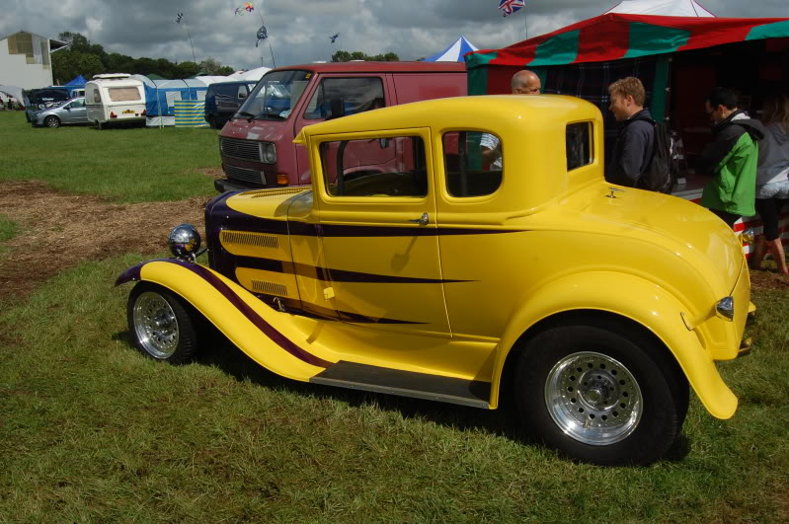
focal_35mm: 33
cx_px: 394
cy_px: 262
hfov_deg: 57.3
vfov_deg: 39.9
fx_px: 722
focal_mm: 22
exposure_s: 1/500
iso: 200
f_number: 11
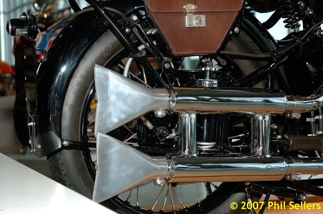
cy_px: 107
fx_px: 753
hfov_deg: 24.2
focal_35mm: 84
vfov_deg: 16.2
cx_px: 162
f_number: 4.5
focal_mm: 56
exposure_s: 1/125
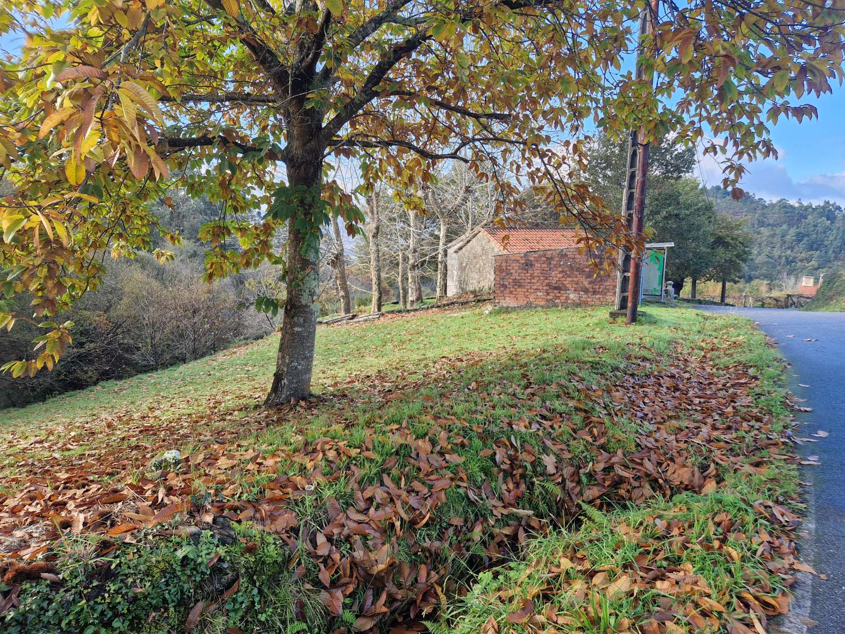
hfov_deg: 73.9
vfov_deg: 58.9
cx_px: 422
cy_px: 317
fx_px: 561
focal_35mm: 23
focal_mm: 5.4
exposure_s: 1/180
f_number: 1.8
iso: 50
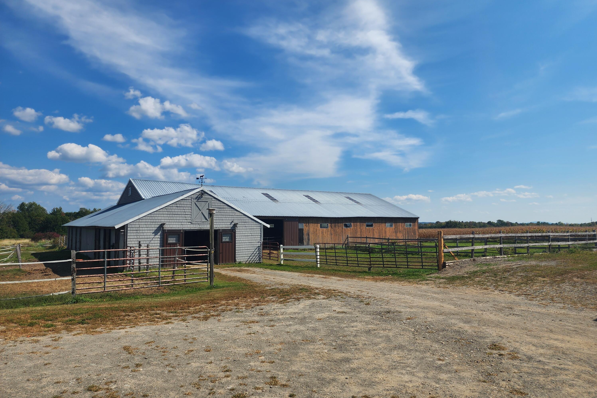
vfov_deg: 53.1
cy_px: 211
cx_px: 299
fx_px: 398
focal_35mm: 24
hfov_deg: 73.7
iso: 12
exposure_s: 1/1834
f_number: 1.8
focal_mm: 6.4
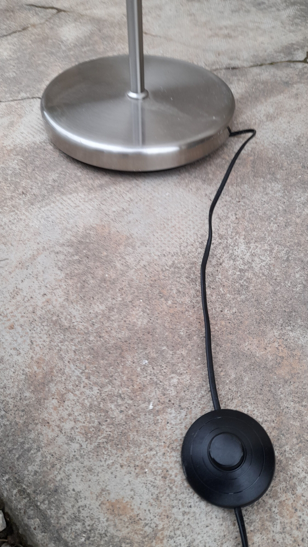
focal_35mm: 28
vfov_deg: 67.9
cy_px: 276
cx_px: 165
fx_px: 406
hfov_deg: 41.5
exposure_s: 1/50
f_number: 2
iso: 32
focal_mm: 4.6
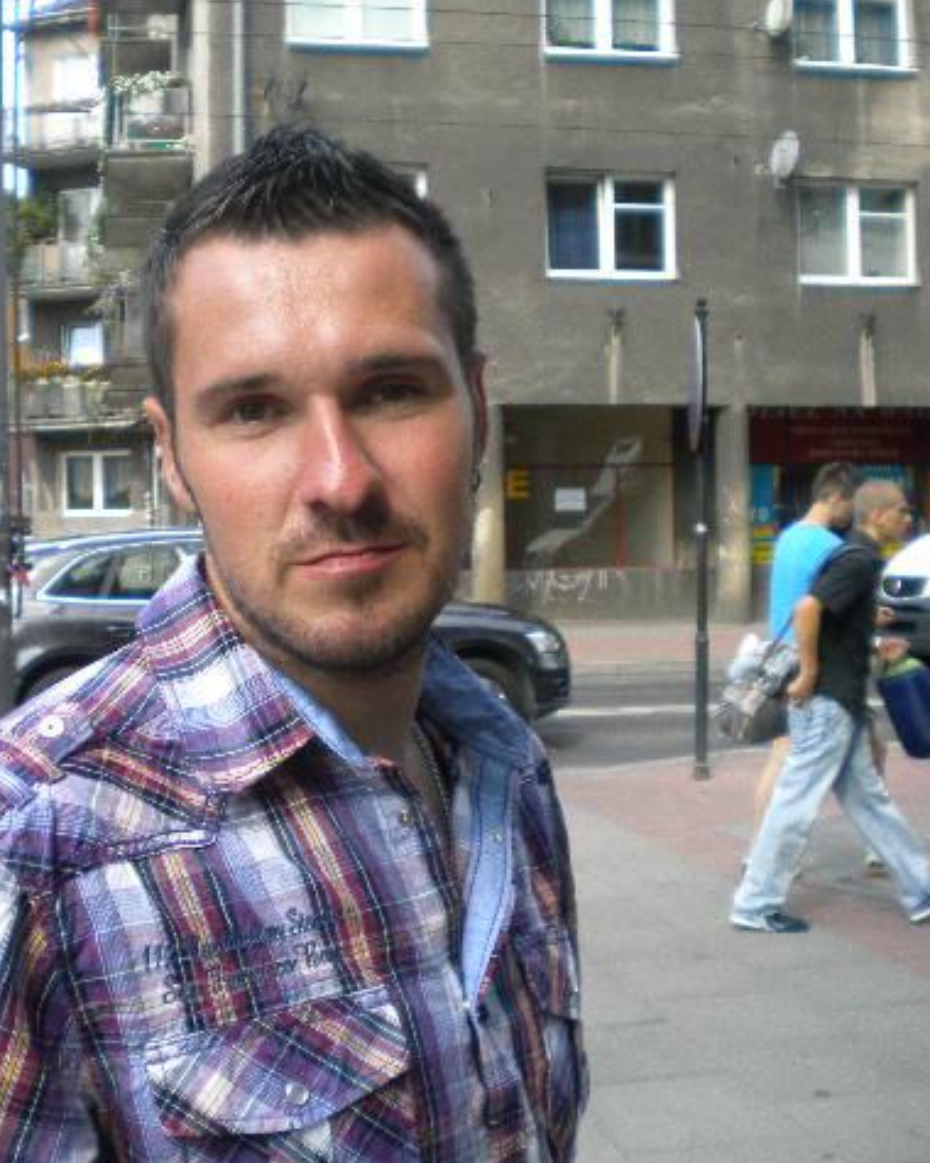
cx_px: 323
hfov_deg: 32.5
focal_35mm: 46
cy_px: 580
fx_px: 1583
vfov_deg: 40.3
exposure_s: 1/417
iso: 115
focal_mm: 6.3
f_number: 3.1
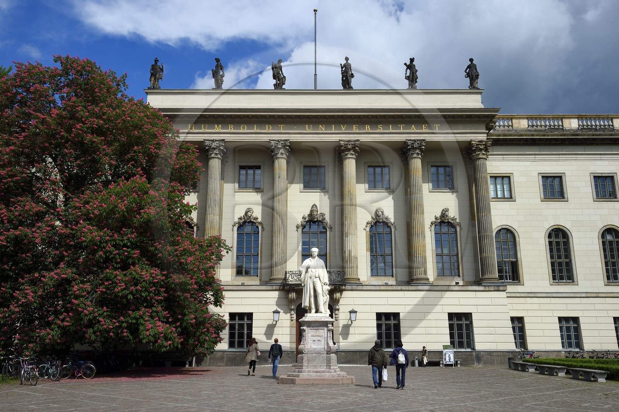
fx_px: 550
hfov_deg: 58.8
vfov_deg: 41.0
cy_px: 206
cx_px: 310
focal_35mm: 32
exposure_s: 1/200
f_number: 14
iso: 200
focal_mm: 32
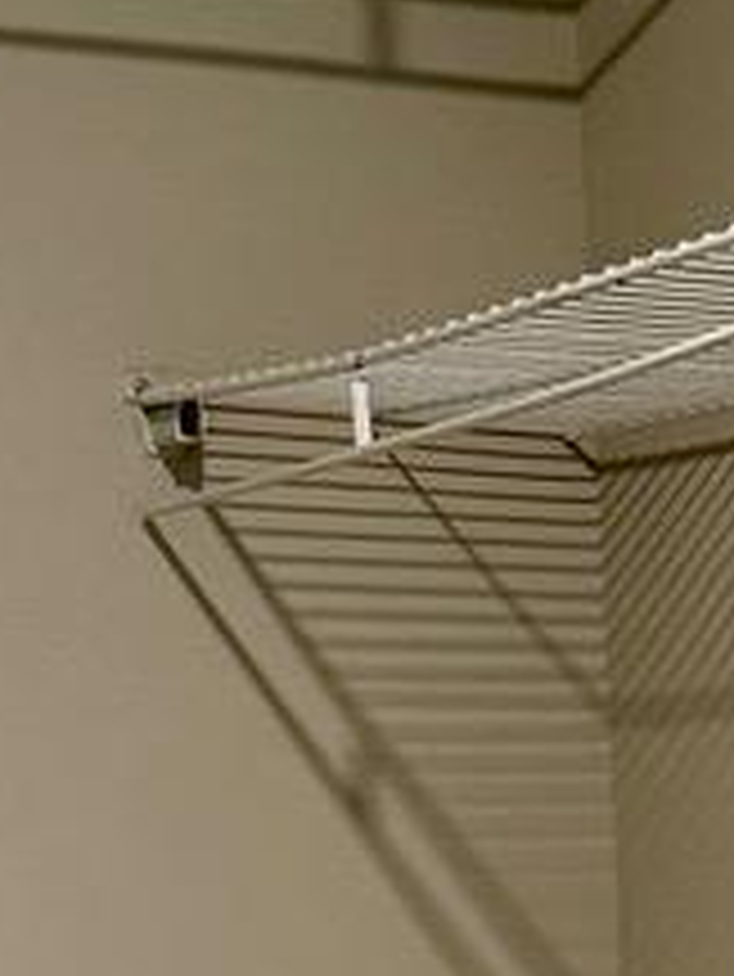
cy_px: 1894
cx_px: 1085
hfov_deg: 8.6
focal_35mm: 170
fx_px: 4802
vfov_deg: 10.7
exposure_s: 1/60
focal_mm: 6.76
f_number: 1.78
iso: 200
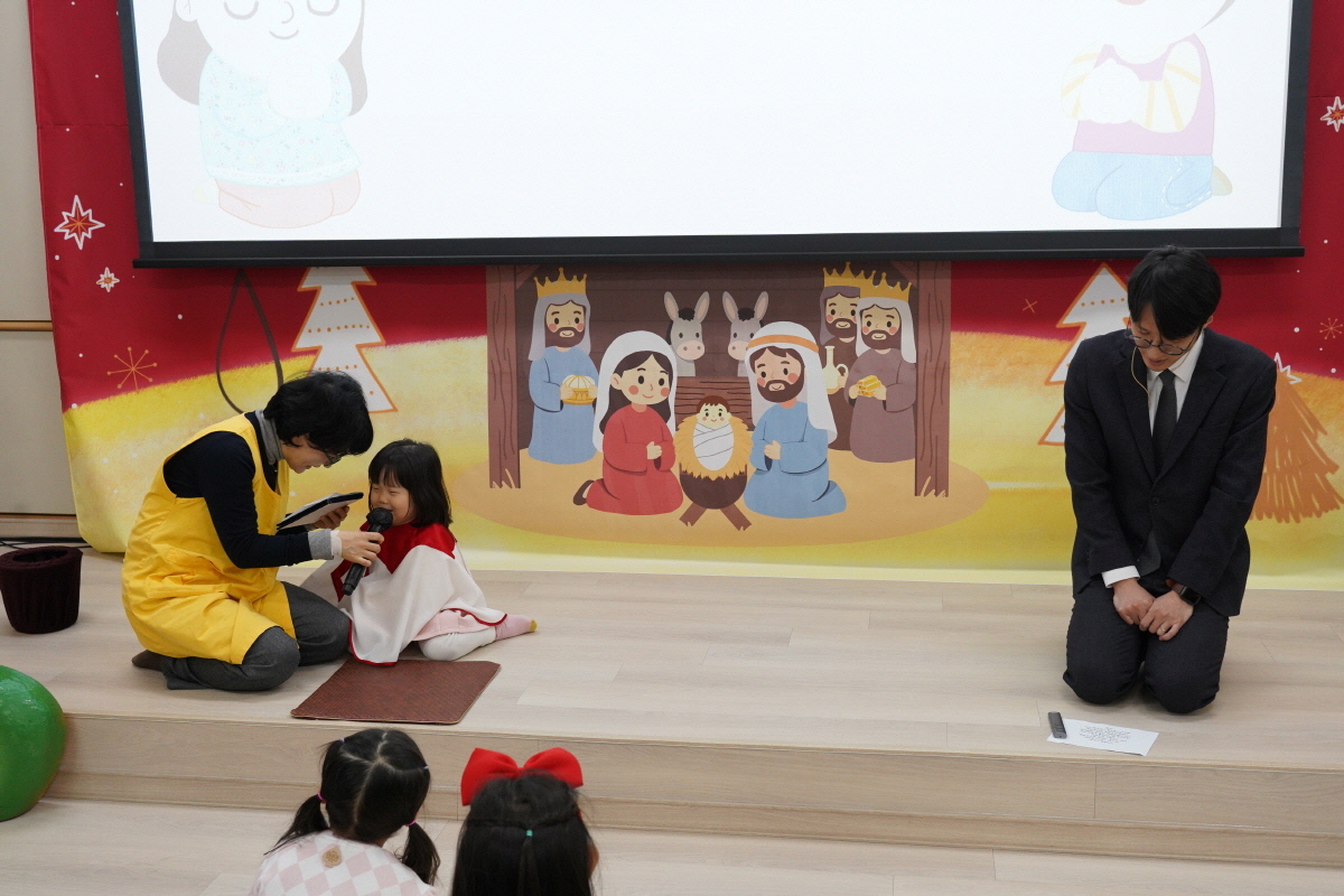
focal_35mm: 41
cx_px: 672
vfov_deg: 32.6
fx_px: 1531
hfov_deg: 47.4
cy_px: 448
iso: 2500
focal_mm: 41
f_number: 6.3
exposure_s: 1/125
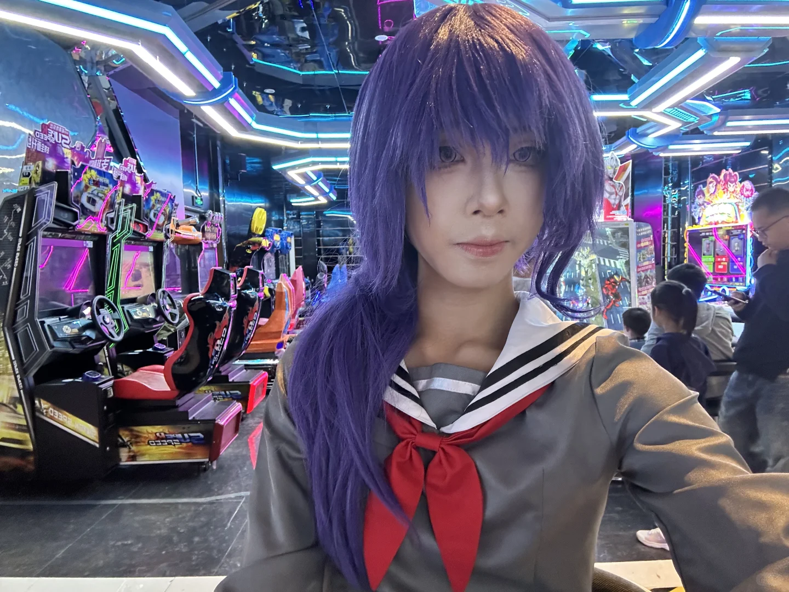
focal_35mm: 23
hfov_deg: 73.9
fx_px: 524
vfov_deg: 58.9
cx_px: 394
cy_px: 296
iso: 320
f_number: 1.9
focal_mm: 2.69
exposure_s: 1/31
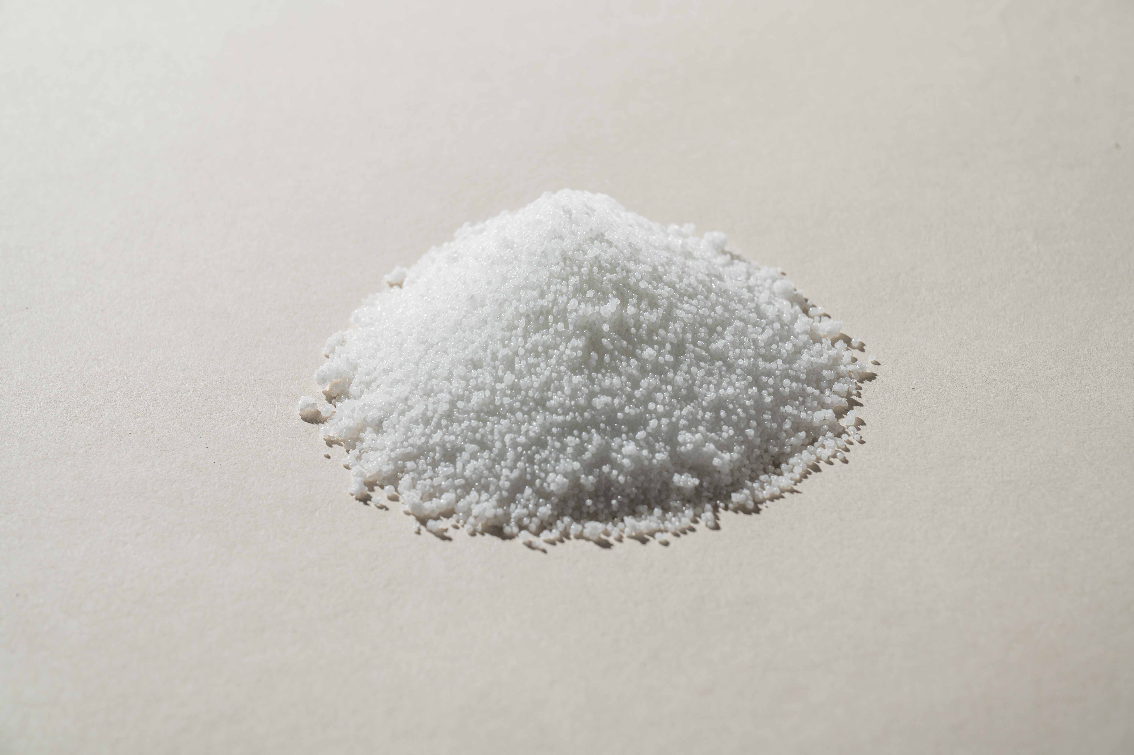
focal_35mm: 120
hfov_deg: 17.1
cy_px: 378
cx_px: 567
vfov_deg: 11.4
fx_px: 3777
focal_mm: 120
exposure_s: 1/10
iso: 200
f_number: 13
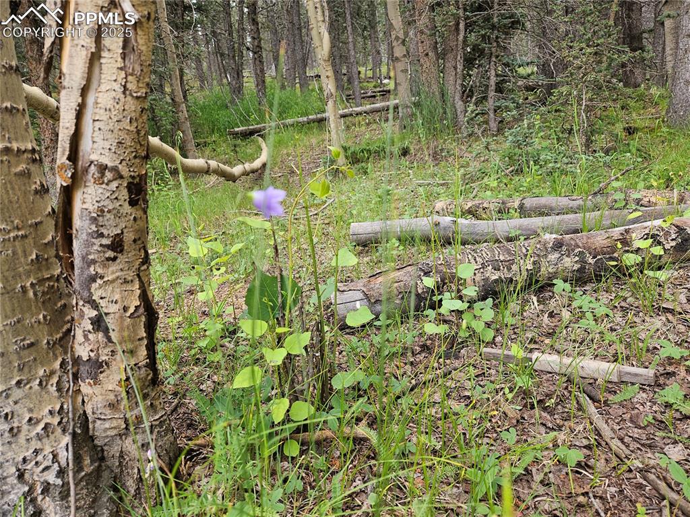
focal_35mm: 23
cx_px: 345
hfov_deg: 74.0
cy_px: 258
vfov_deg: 58.8
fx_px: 458
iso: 32
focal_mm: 5.4
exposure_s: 1/120
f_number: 1.8
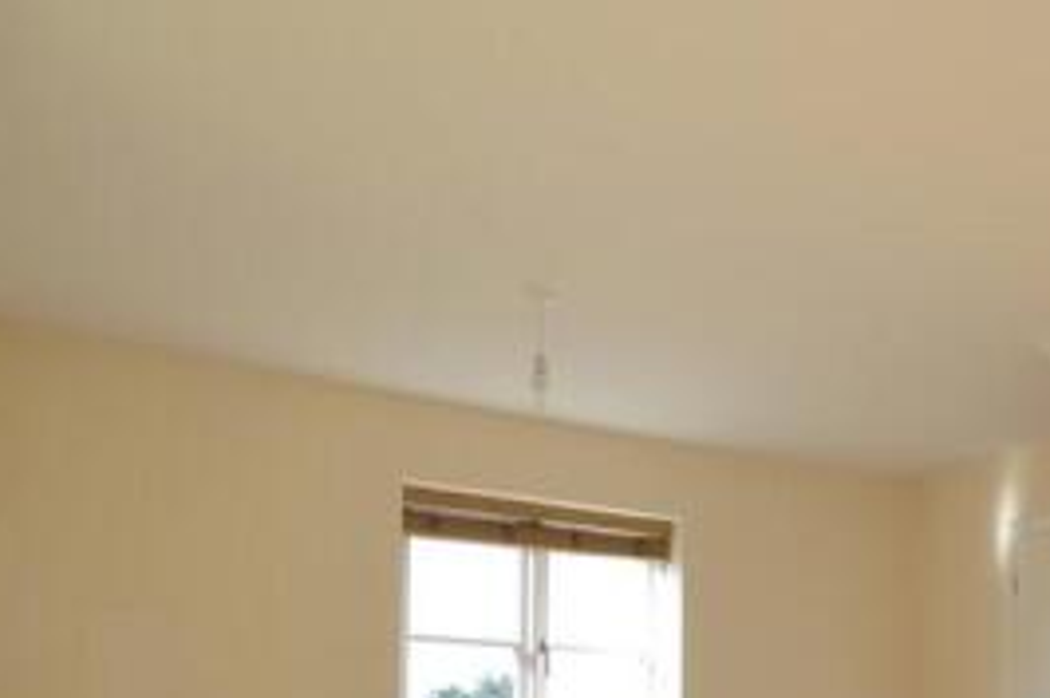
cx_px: 890
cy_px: 732
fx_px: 1078
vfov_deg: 32.4
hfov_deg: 48.0
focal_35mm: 37
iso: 160
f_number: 5.6
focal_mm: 10
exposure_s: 1/125
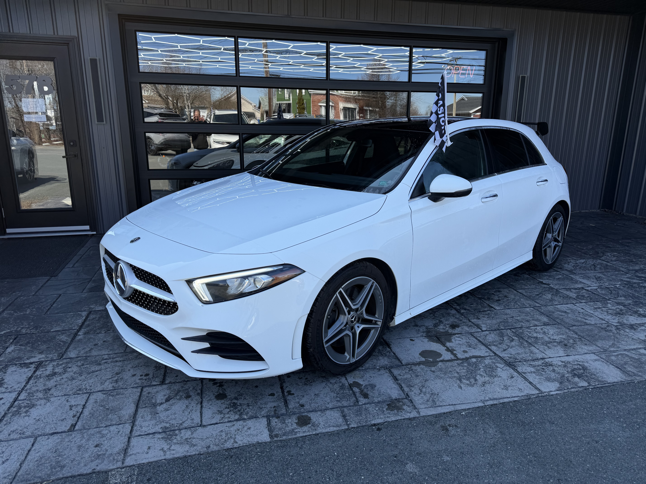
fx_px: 448
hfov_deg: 71.6
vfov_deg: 56.8
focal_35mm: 24
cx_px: 323
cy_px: 242
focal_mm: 6.76
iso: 80
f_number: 1.78
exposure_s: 1/1901
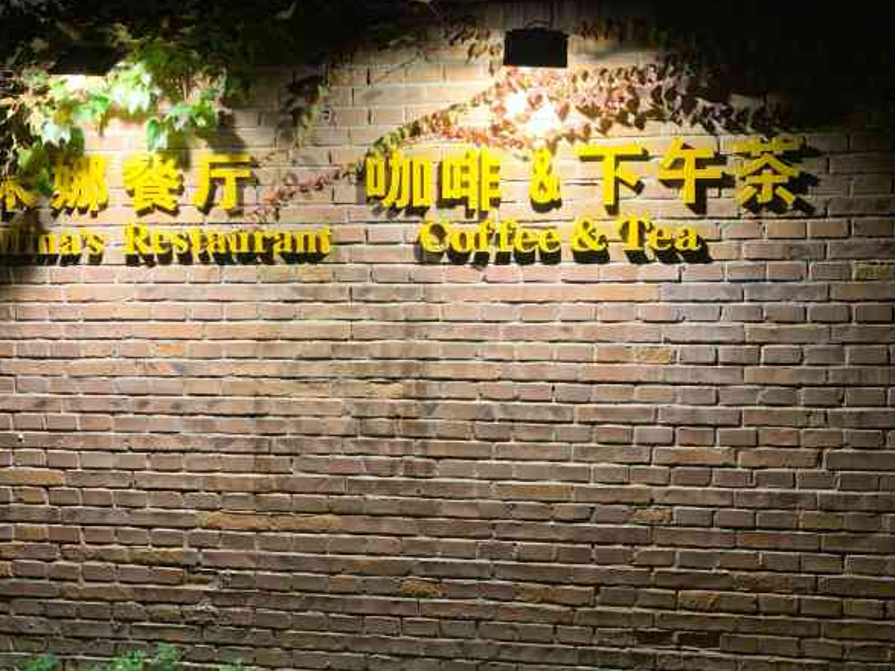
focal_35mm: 31
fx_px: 801
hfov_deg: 58.2
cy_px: 294
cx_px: 399
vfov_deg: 45.3
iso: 400
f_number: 1.8
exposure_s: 1/42
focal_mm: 4.25
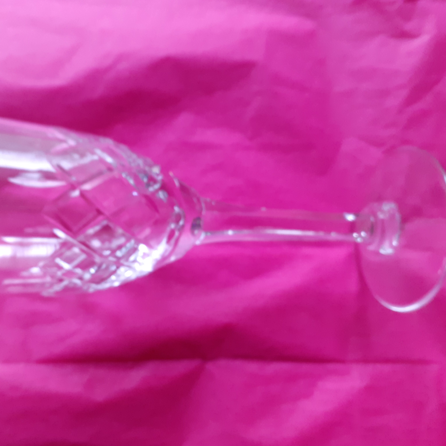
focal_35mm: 32
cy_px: 222
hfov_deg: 50.7
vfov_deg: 51.1
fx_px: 466
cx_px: 175
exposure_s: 1/25
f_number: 1.9
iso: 200
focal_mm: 3.6
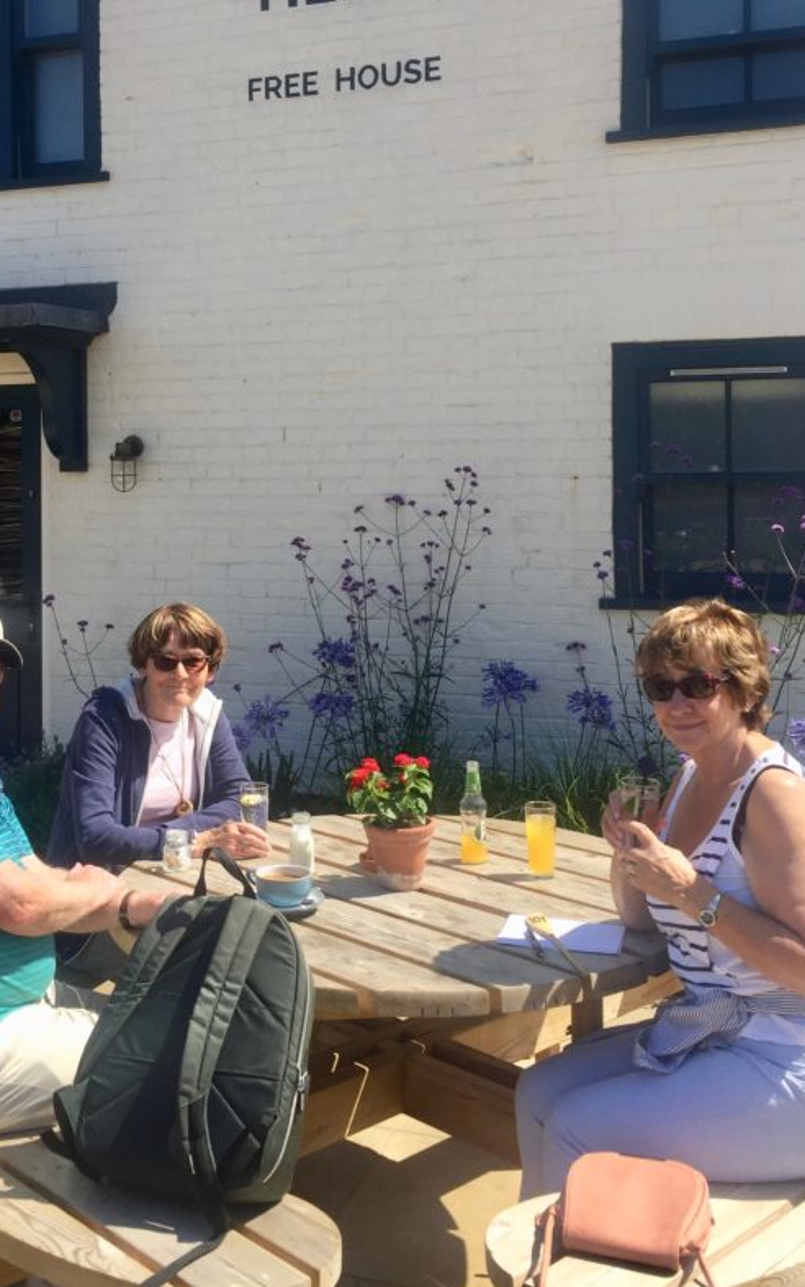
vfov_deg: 48.7
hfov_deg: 31.8
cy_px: 469
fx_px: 1404
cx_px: 299
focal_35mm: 40
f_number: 2.2
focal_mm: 4.15
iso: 32
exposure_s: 1/1319
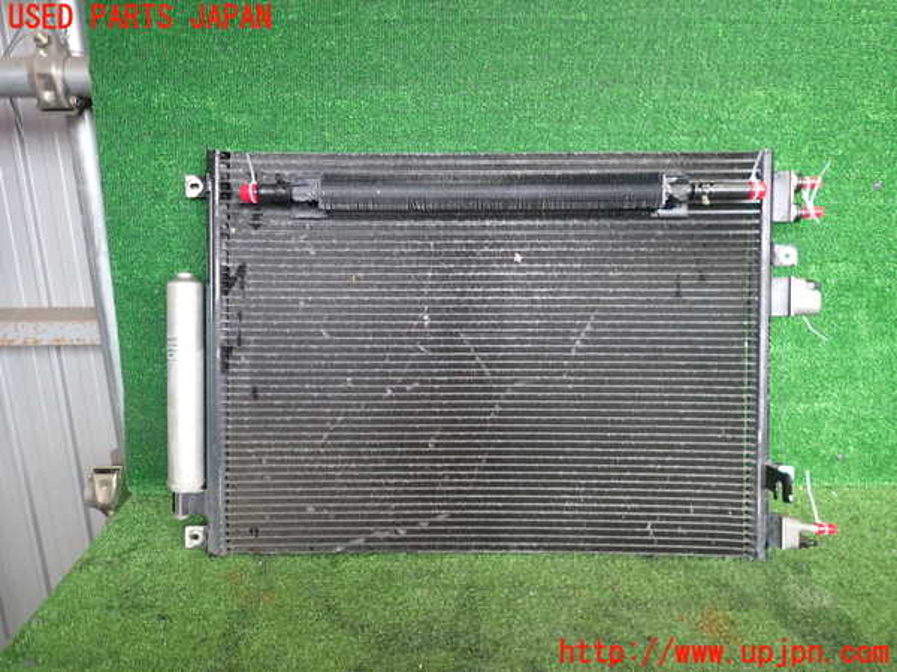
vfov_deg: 54.9
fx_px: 648
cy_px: 336
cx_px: 448
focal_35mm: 25
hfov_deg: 69.4
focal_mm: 4.5
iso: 200
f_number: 2
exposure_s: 1/50
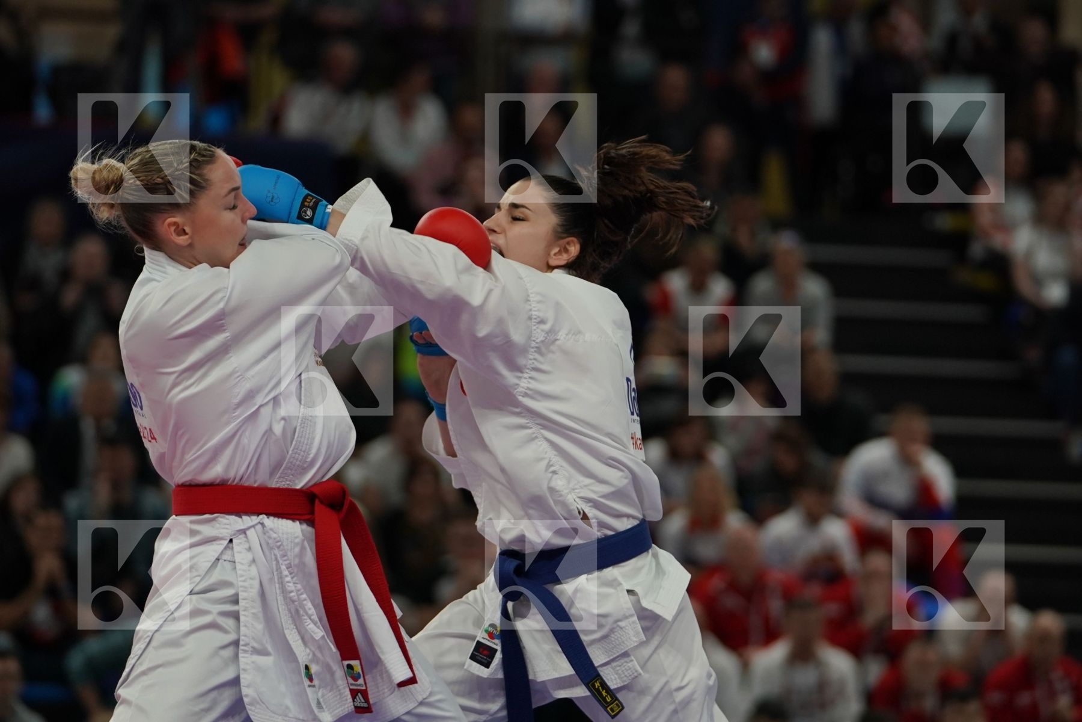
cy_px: 361
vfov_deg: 6.7
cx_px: 541
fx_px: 6131
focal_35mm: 204
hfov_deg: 10.1
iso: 1000
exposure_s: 1/1000
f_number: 2.8
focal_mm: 136
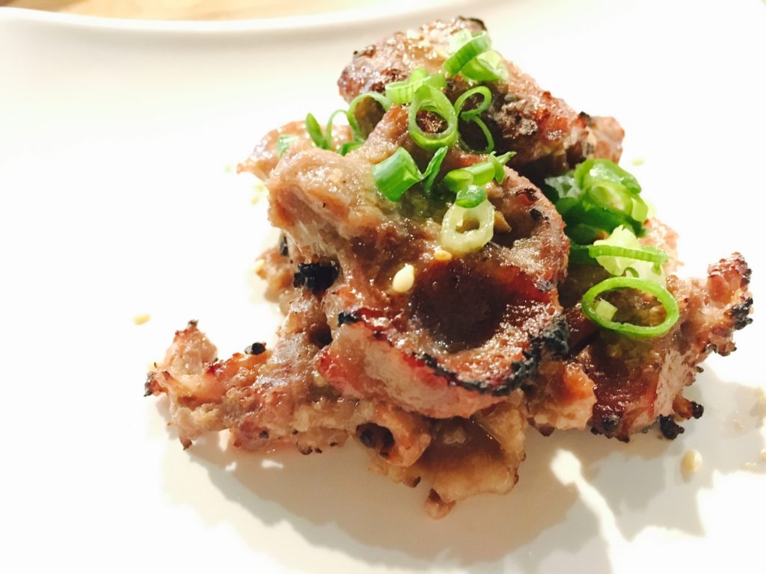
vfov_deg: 48.2
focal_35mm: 29
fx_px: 642
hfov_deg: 61.7
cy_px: 287
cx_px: 383
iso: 800
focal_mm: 4.15
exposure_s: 1/15
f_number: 2.2
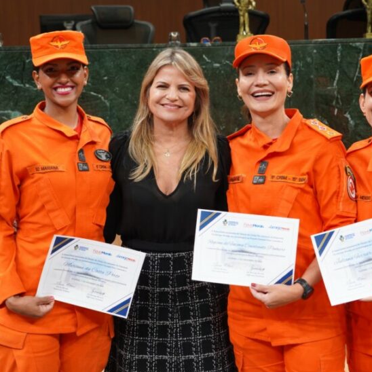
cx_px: 196
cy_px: 182
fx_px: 815
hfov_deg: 25.7
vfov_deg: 25.7
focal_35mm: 67
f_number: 5
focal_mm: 48
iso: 1600
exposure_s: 1/250
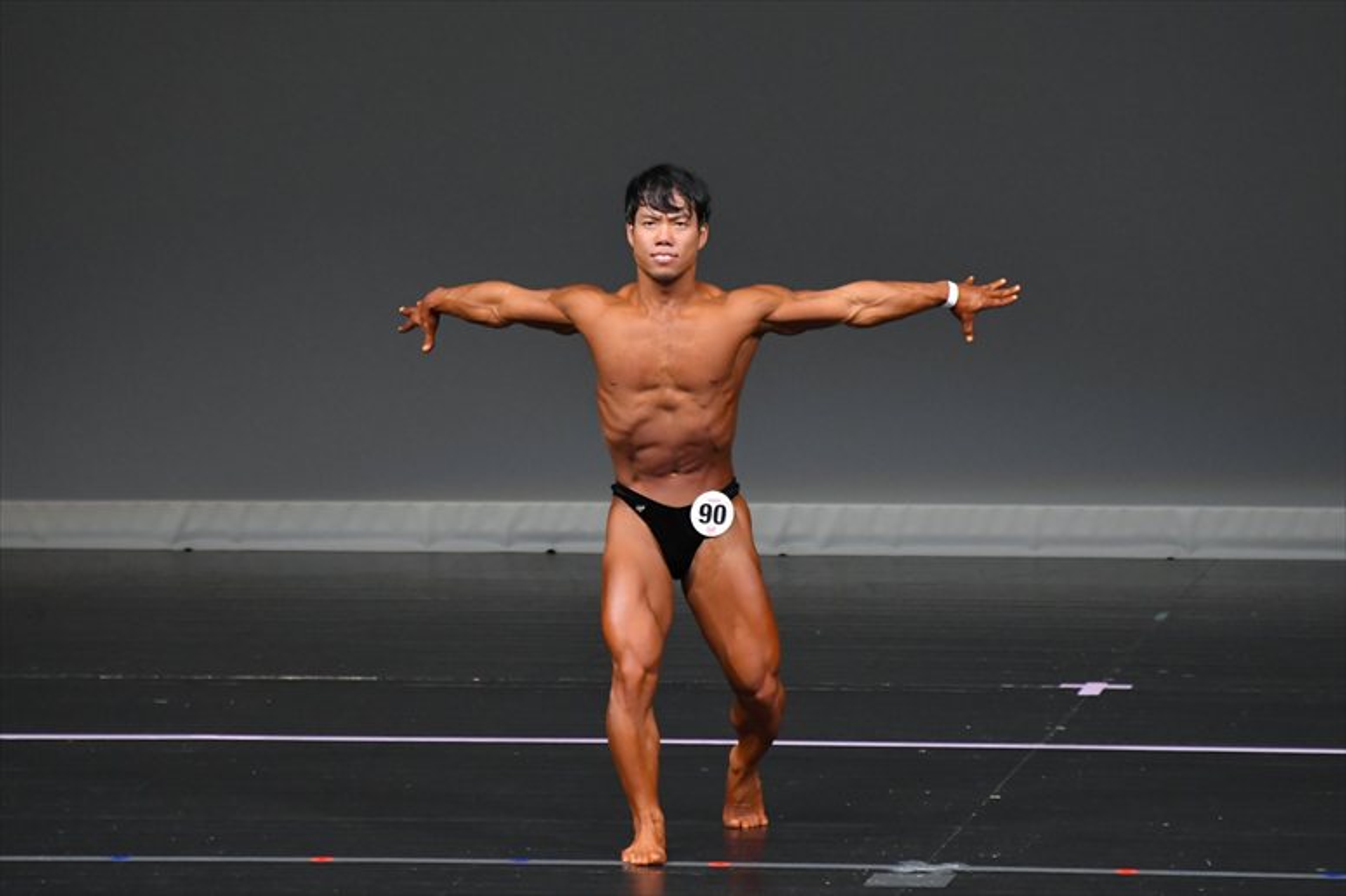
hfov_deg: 5.5
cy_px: 448
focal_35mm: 375
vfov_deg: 3.7
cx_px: 673
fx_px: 14014
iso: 4000
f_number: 5.6
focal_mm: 250
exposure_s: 1/400
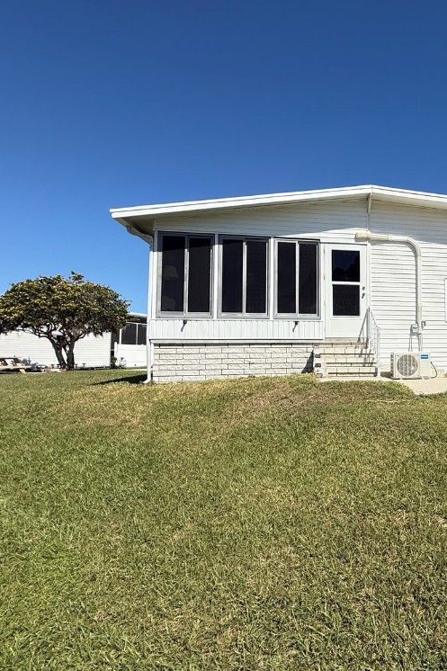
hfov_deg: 55.9
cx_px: 379
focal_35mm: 20
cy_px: 335
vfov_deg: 84.0
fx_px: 373
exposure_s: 1/3289
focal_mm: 2.22
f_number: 2.2
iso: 50
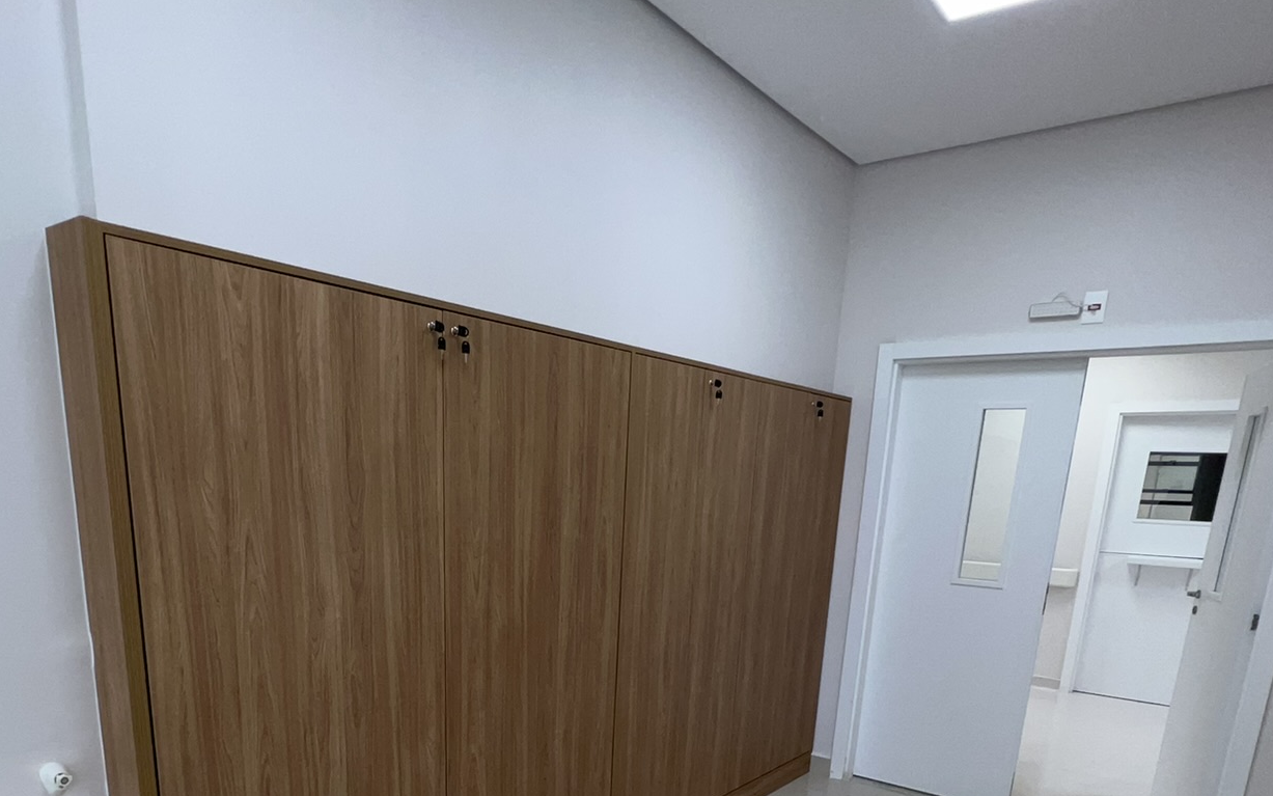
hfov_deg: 77.0
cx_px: 579
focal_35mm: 23
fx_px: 798
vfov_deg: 47.8
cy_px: 709
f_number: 1.8
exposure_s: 1/120
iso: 100
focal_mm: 1.57
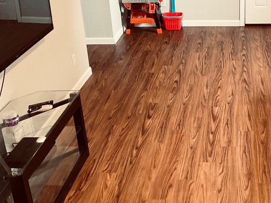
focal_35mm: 58
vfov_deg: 25.1
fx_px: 454
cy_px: 69
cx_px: 205
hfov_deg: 32.6
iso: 160
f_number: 1.8
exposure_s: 1/60
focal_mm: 3
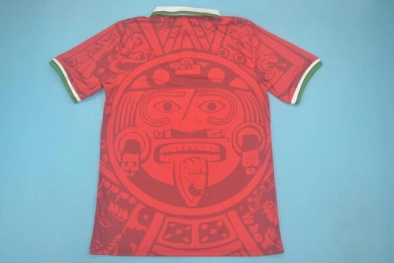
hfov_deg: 53.1
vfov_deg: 36.9
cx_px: 197
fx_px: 394
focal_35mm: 36
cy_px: 132
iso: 200
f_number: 4
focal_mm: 24
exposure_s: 1/80
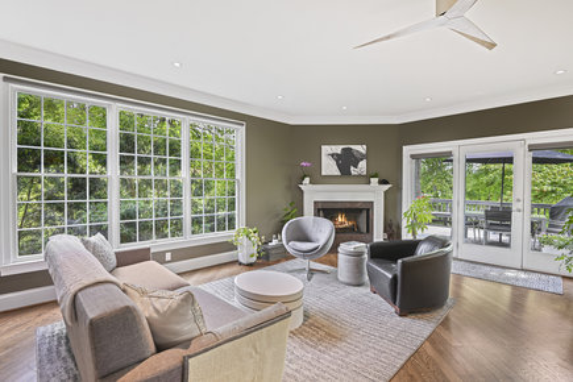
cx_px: 286
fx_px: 255
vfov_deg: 73.7
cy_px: 191
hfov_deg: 96.7
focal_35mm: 16
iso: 500
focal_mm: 16
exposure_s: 1/3
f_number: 9
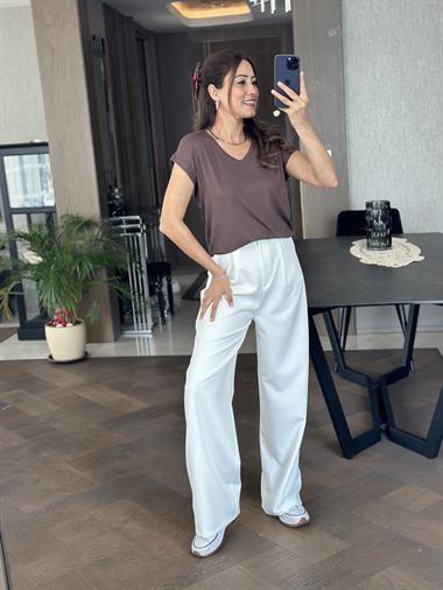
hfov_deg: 30.3
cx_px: 222
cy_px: 295
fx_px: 818
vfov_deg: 39.6
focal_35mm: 48
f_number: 1.78
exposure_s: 1/121
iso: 125
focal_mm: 6.86
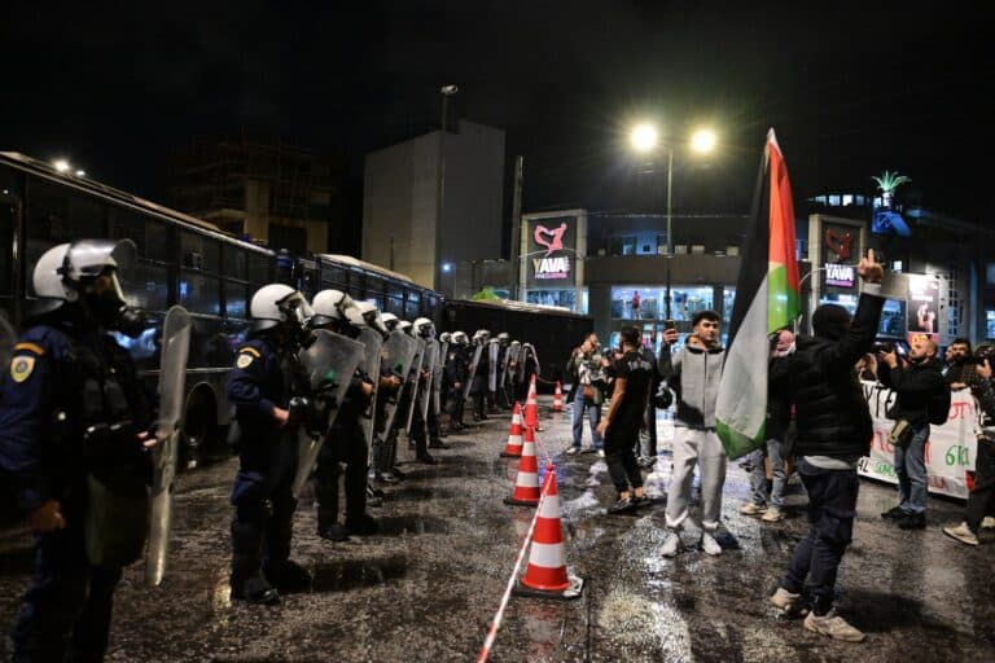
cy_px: 332
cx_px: 498
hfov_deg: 65.5
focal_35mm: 28
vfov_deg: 46.4
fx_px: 774
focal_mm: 28
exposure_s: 1/200
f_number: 2.8
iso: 8000
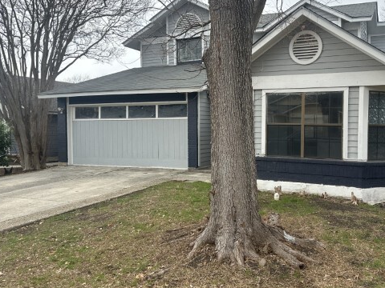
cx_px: 245
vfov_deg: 44.1
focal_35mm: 32
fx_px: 356
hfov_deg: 56.0
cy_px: 137
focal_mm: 6.86
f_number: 1.78
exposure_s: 1/1562
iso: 80
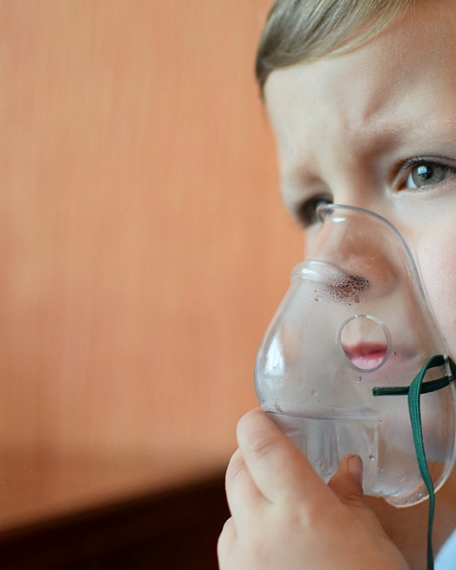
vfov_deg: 25.5
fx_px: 1260
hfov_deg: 20.2
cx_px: 389
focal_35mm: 75
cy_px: 283
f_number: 2
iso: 1800
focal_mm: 35
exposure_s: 1/500
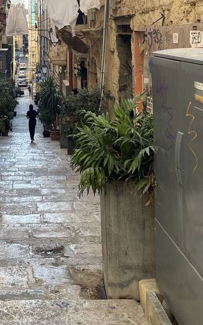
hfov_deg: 22.1
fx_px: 496
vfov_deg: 34.7
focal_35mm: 56
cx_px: -7
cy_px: 47
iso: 32
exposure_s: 1/248
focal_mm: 4.2
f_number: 1.6
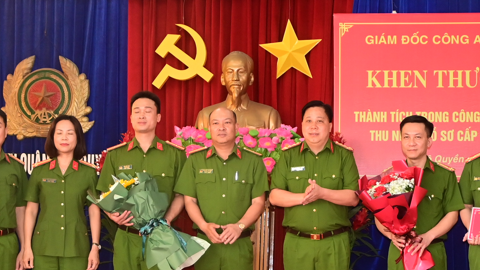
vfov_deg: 11.3
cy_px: 129
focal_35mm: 107
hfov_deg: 20.0
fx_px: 1362
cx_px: 249
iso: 1250
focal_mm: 34
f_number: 4.2
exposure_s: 1/200
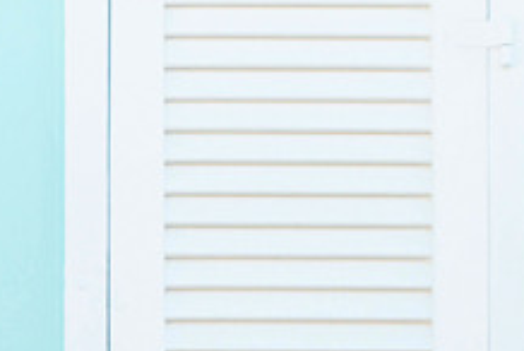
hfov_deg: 9.5
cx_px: -180
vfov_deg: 6.4
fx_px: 3104
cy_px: 549
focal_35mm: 213
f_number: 3.5
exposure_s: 1/800
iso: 400
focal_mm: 43
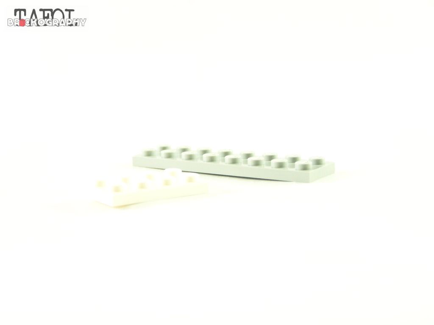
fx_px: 940
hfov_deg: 26.0
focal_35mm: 75
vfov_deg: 19.6
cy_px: 162
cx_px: 217
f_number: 3.2
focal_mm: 12.4
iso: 400
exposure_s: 1/60
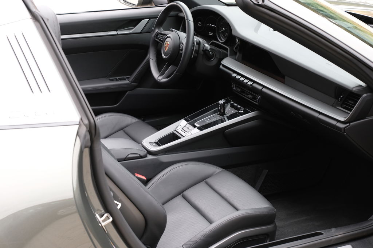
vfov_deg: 18.2
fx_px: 777
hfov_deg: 27.0
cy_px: 124
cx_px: 186
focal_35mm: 75
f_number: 4.8
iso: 640
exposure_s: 1/75
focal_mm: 50
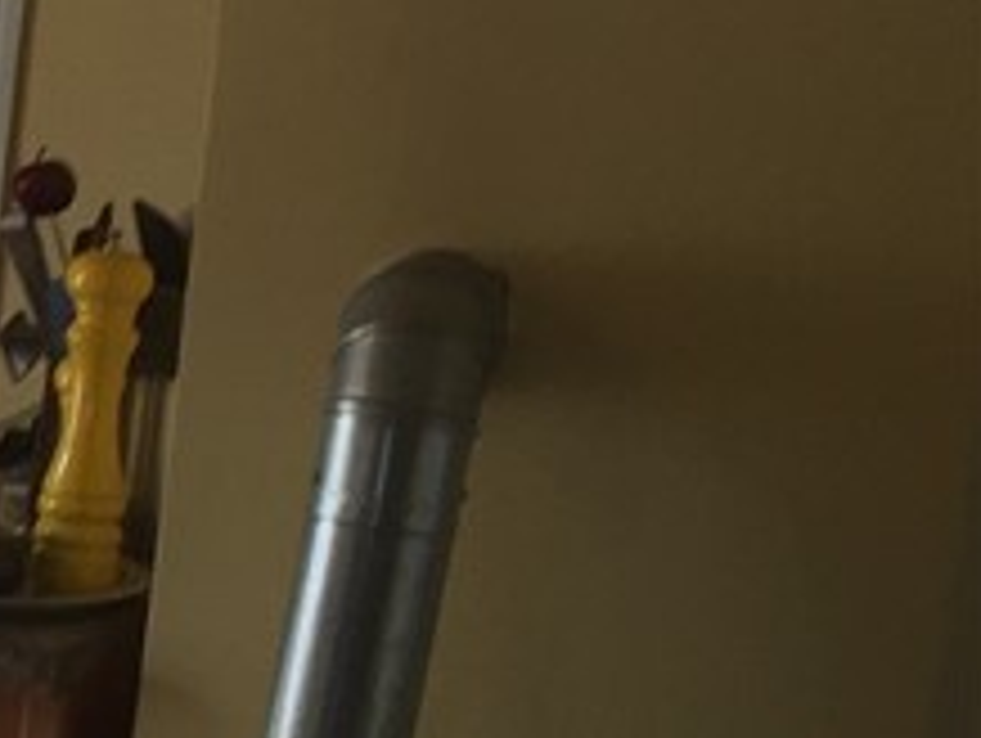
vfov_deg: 10.9
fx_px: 3858
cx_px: -1318
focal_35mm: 136
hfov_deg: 11.9
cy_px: 562
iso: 32
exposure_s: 1/60
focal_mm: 4.15
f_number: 2.2
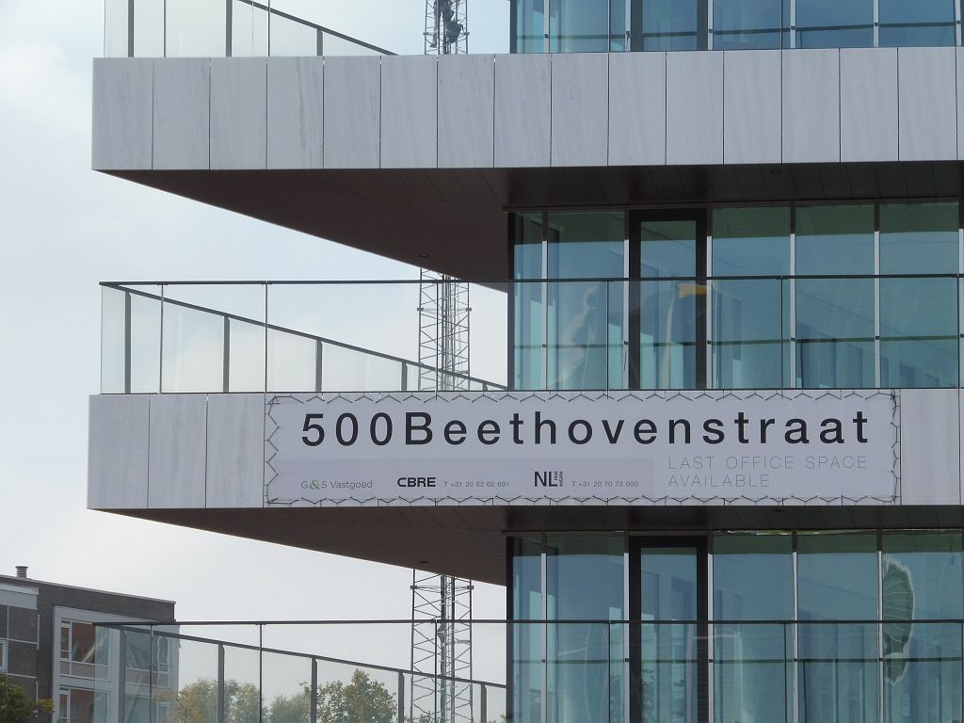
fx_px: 4901
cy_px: 362
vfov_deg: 8.4
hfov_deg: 11.2
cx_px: 482
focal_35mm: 176
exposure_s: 1/250
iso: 100
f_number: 7.1
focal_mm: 31.3
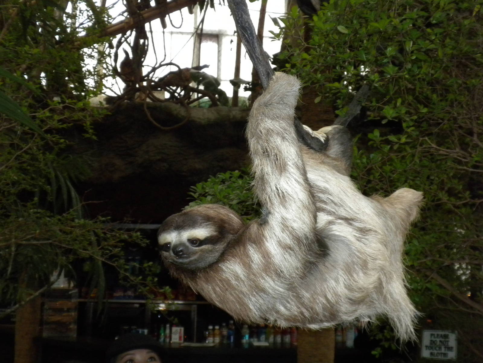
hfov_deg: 36.8
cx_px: 242
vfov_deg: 28.0
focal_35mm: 52
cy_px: 182
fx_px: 726
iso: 400
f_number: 4.3
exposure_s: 1/30
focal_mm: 9.1
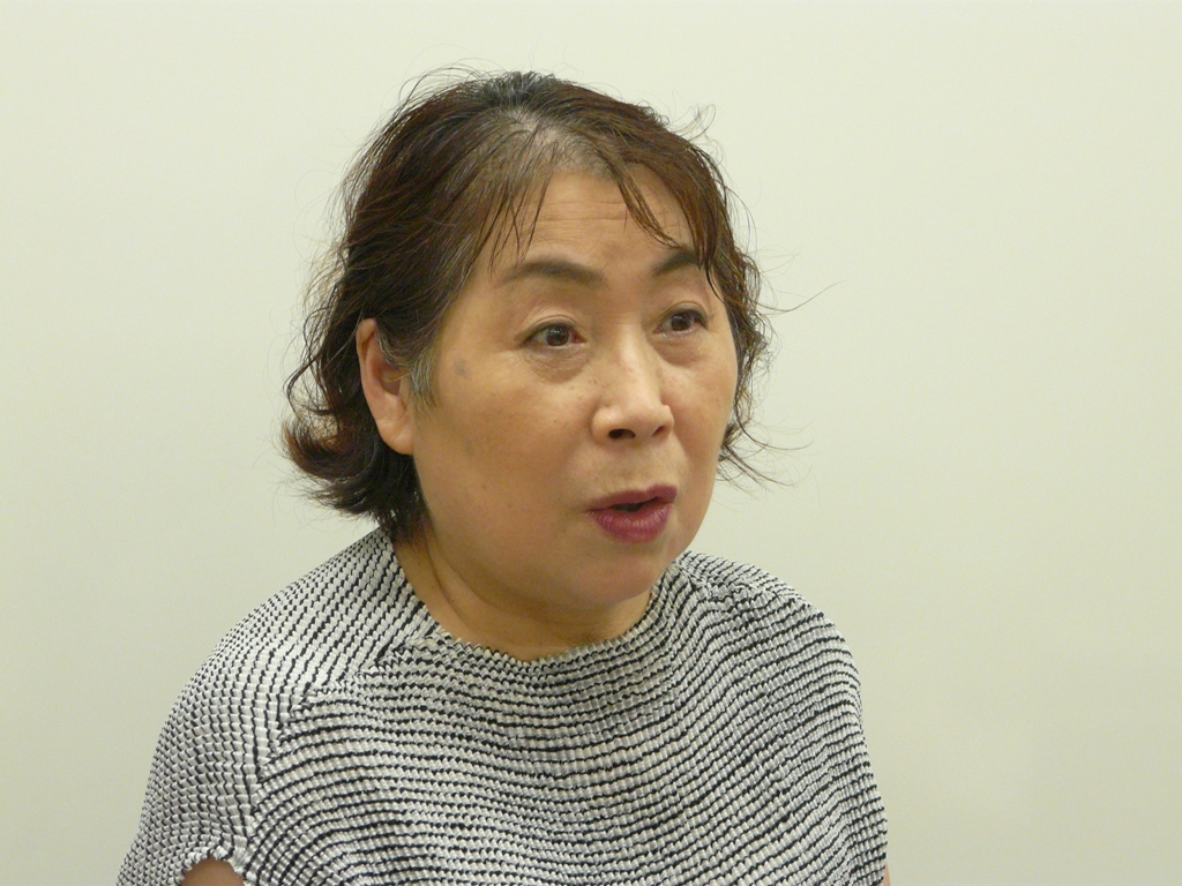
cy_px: 443
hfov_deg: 14.3
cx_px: 591
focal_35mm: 138
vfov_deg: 10.7
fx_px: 4712
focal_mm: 22.6
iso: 400
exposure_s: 1/100
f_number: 3.6
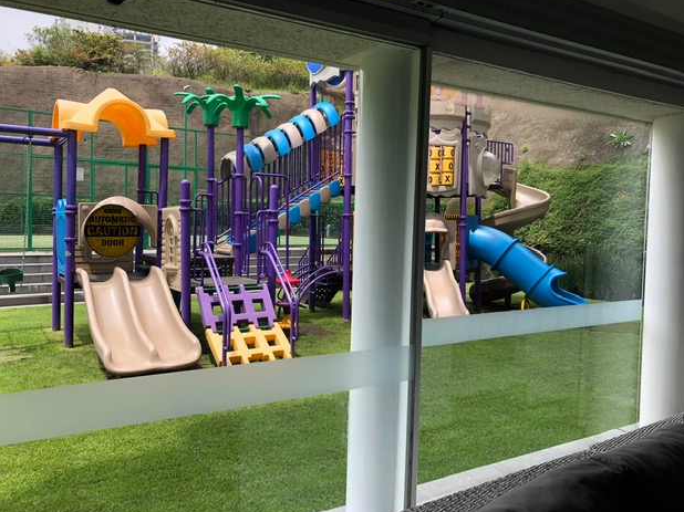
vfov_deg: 48.2
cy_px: 252
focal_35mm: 29
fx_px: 573
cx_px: 335
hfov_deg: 61.7
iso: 20
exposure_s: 1/500
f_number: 1.8
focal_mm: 3.99
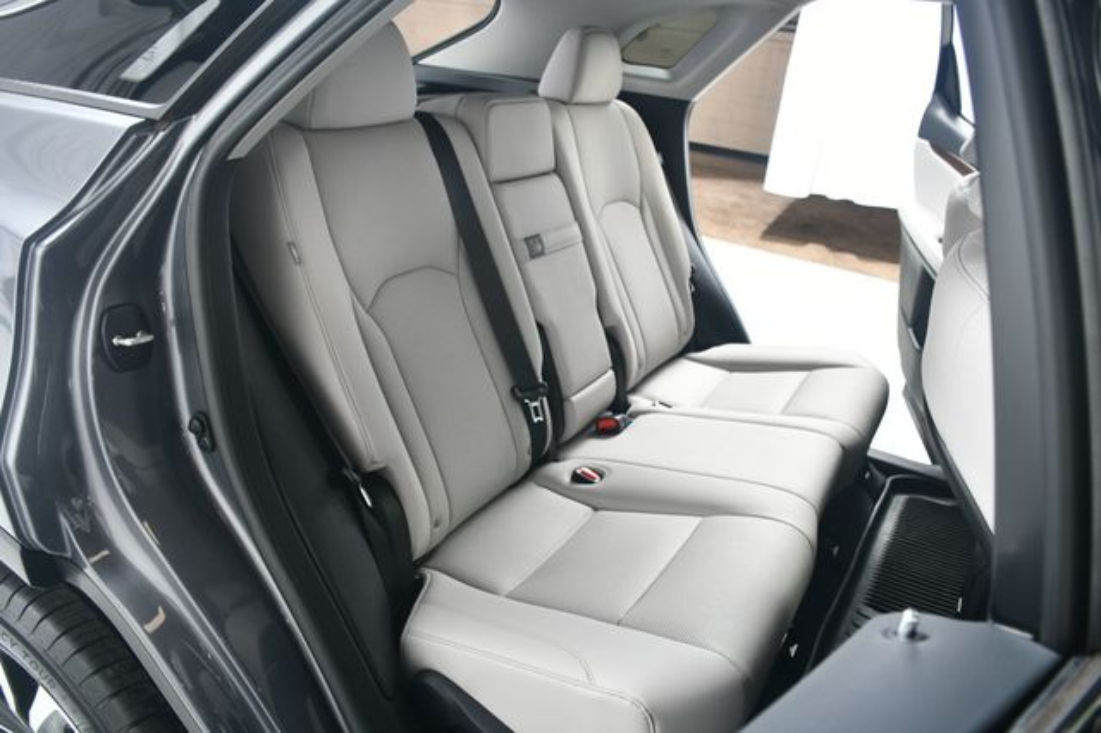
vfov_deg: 47.9
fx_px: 825
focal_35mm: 27
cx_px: 550
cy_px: 366
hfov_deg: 67.4
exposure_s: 1/160
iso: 100
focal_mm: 18
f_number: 4.5
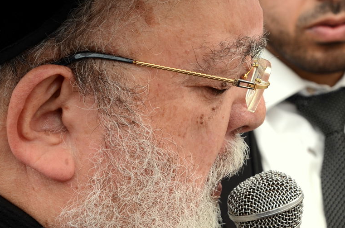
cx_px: 199
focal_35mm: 138
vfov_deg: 9.9
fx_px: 1320
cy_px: 142
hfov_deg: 14.9
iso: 320
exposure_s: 1/125
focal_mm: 50
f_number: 7.1
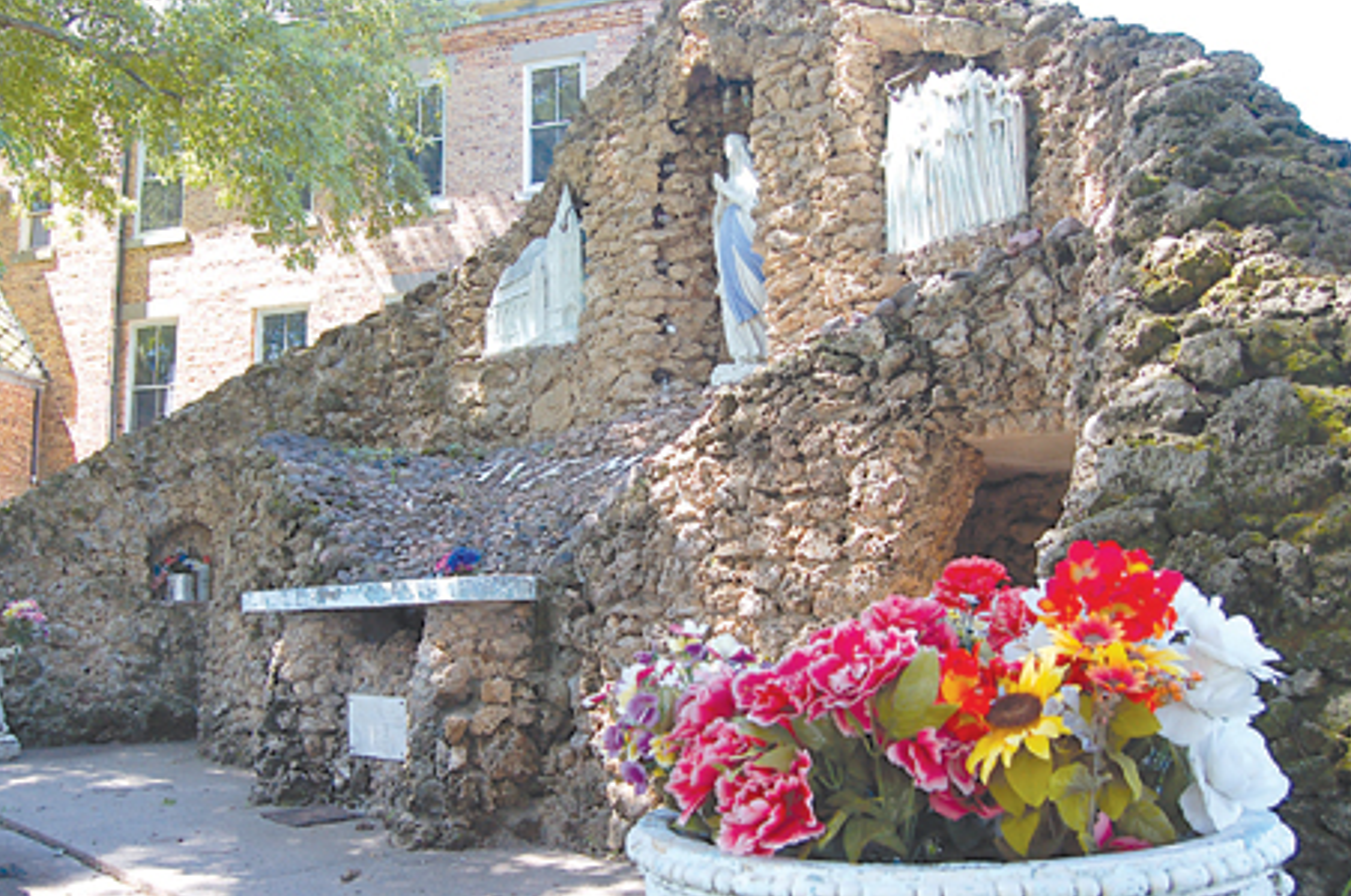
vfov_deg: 41.5
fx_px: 1182
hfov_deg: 59.5
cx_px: 655
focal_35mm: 32
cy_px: 463
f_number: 5.6
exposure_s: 1/125
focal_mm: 19
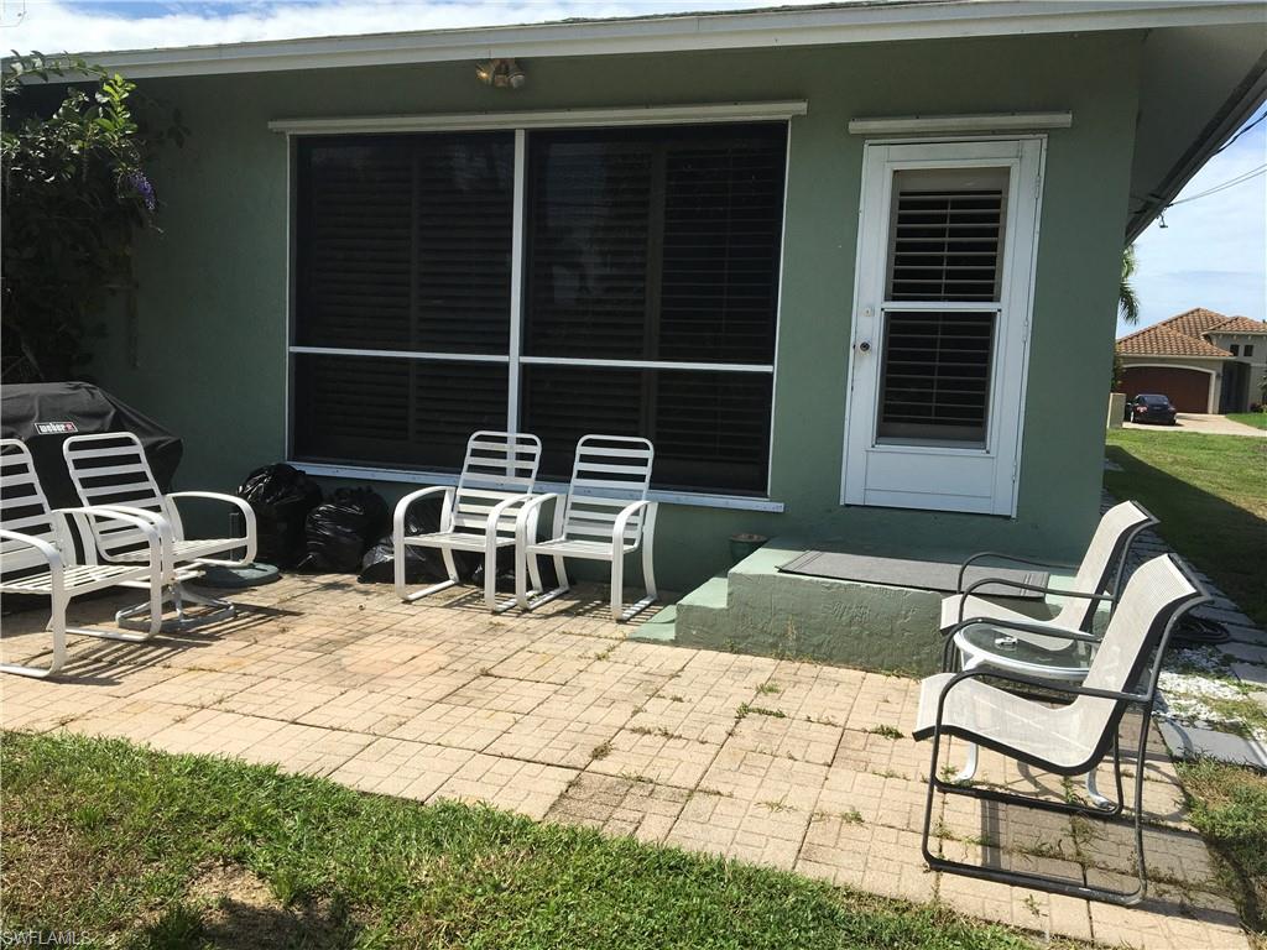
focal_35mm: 29
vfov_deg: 48.2
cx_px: 634
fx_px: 1061
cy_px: 475
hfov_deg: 61.7
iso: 25
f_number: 2.2
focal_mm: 4.15
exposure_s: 1/1876
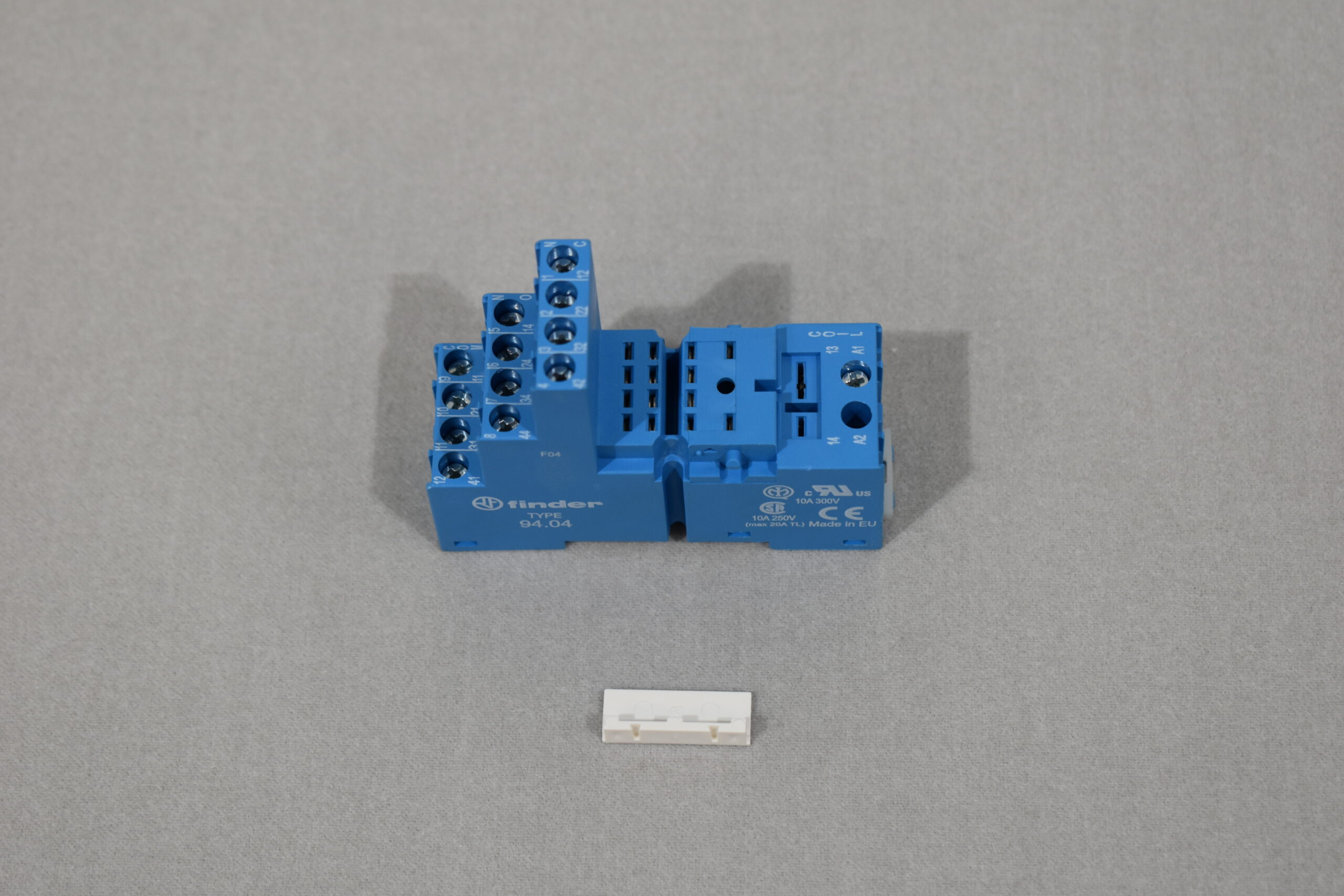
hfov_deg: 26.0
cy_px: 448
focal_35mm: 78
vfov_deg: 17.5
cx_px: 672
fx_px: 2912
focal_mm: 52
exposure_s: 1/100
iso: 400
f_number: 5.6
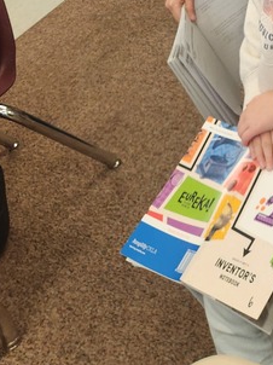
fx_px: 821
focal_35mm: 78
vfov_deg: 20.2
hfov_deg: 17.5
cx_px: 376
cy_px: -233
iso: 200
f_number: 1.8
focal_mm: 5.4
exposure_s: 1/120
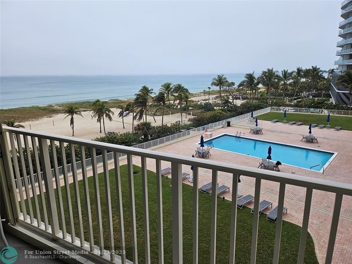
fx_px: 244
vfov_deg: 56.8
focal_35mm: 24
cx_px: 176
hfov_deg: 71.6
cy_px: 132
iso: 50
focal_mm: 5
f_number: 1.8
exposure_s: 1/1497
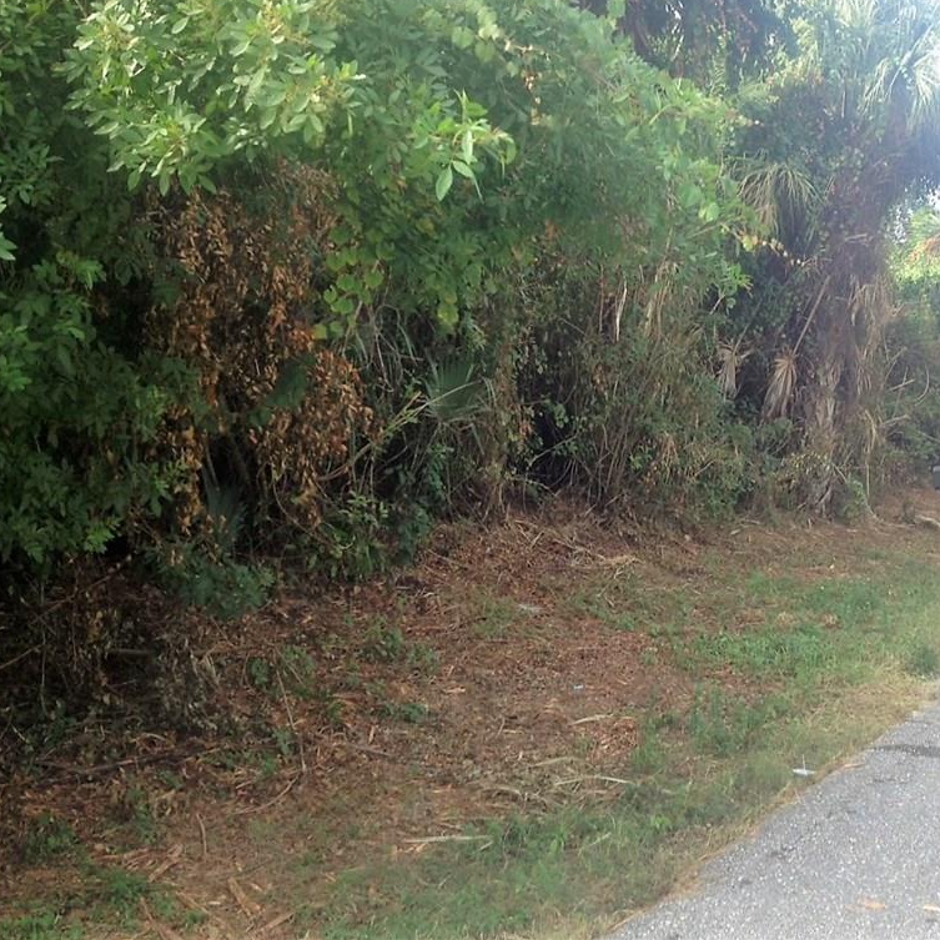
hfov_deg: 39.6
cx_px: 625
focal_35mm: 42
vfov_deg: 40.0
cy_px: 464
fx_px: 1290
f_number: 2.4
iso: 50
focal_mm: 4.28
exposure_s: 1/207
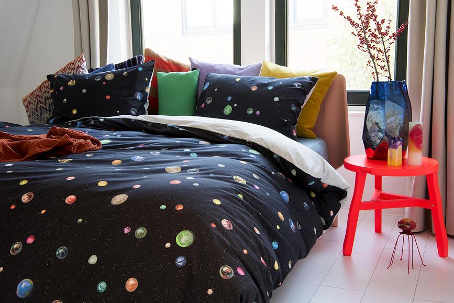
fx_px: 605
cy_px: 152
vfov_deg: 28.1
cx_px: 227
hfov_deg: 41.1
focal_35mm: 48
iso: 100
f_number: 22
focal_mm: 48
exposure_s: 2
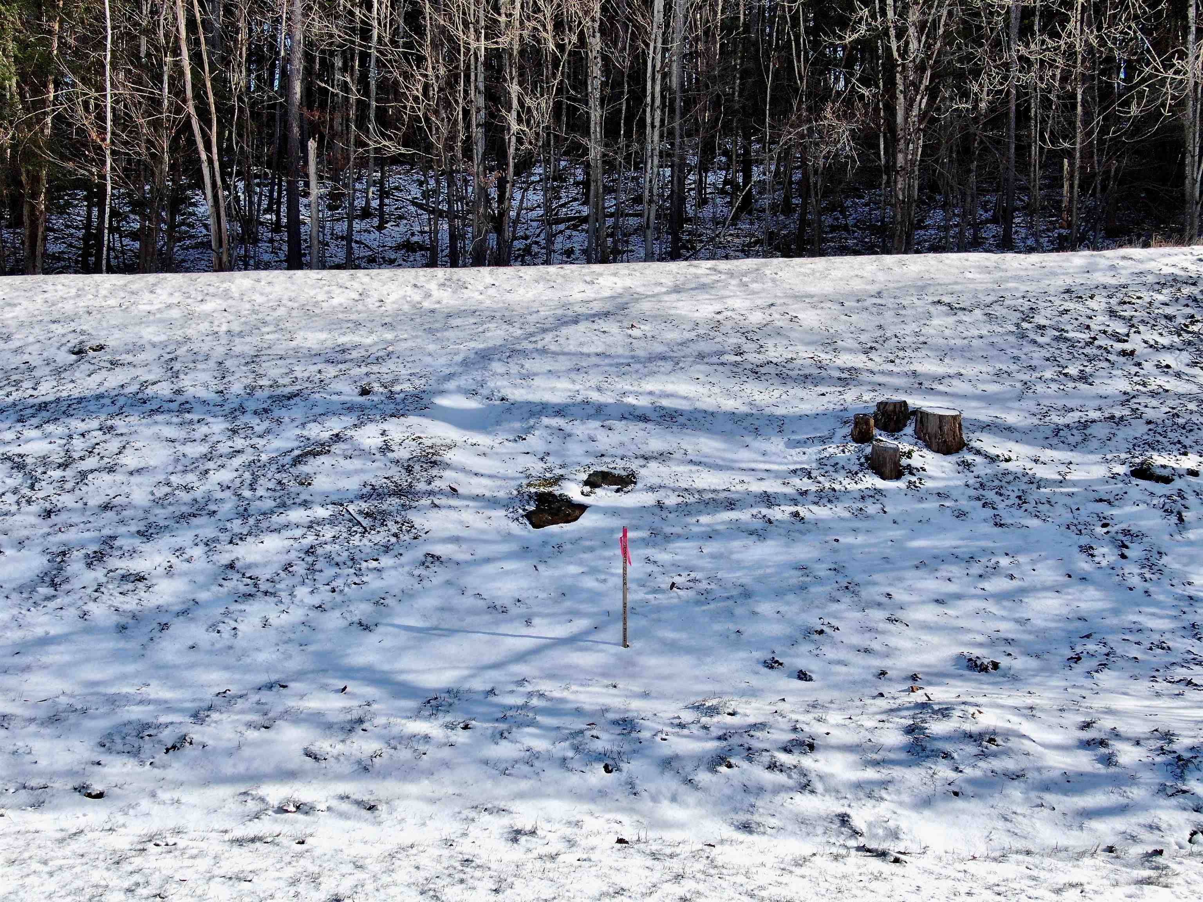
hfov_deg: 52.6
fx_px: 1216
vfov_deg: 40.7
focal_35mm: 35
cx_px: 602
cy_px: 451
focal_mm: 5.94
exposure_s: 1/800
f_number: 3.3
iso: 100
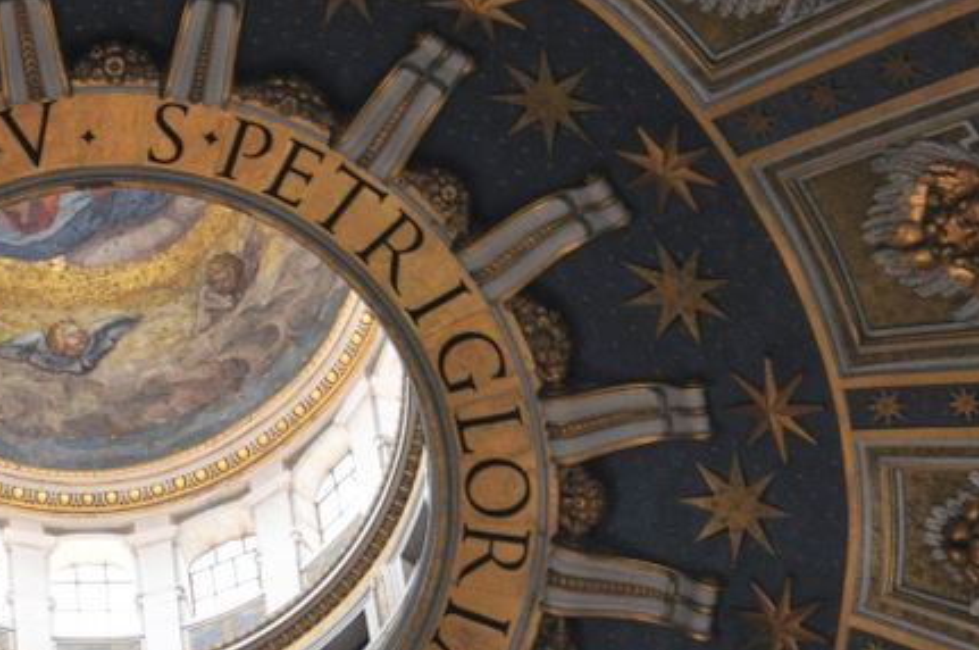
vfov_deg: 3.7
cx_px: 148
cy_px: 477
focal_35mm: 374
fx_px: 10161
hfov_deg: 5.5
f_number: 6.3
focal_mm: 105
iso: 800
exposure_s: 1/15
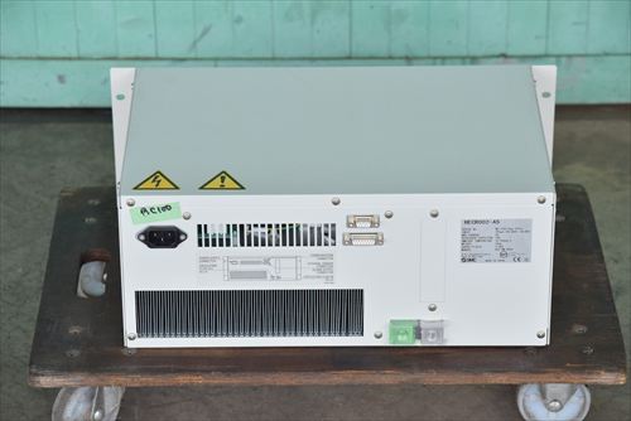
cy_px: 210
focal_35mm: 120
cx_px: 316
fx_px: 2104
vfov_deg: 11.4
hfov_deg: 17.1
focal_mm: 80
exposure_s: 1/320
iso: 1250
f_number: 6.3
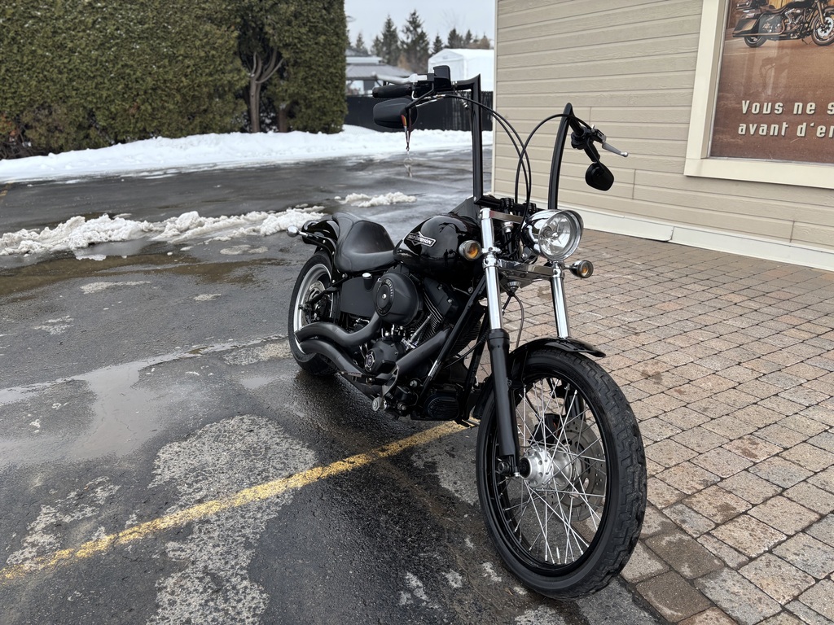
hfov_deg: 67.3
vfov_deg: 53.1
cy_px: 312
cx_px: 417
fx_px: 626
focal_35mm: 26
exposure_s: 1/559
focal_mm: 5.96
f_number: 1.6
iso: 50
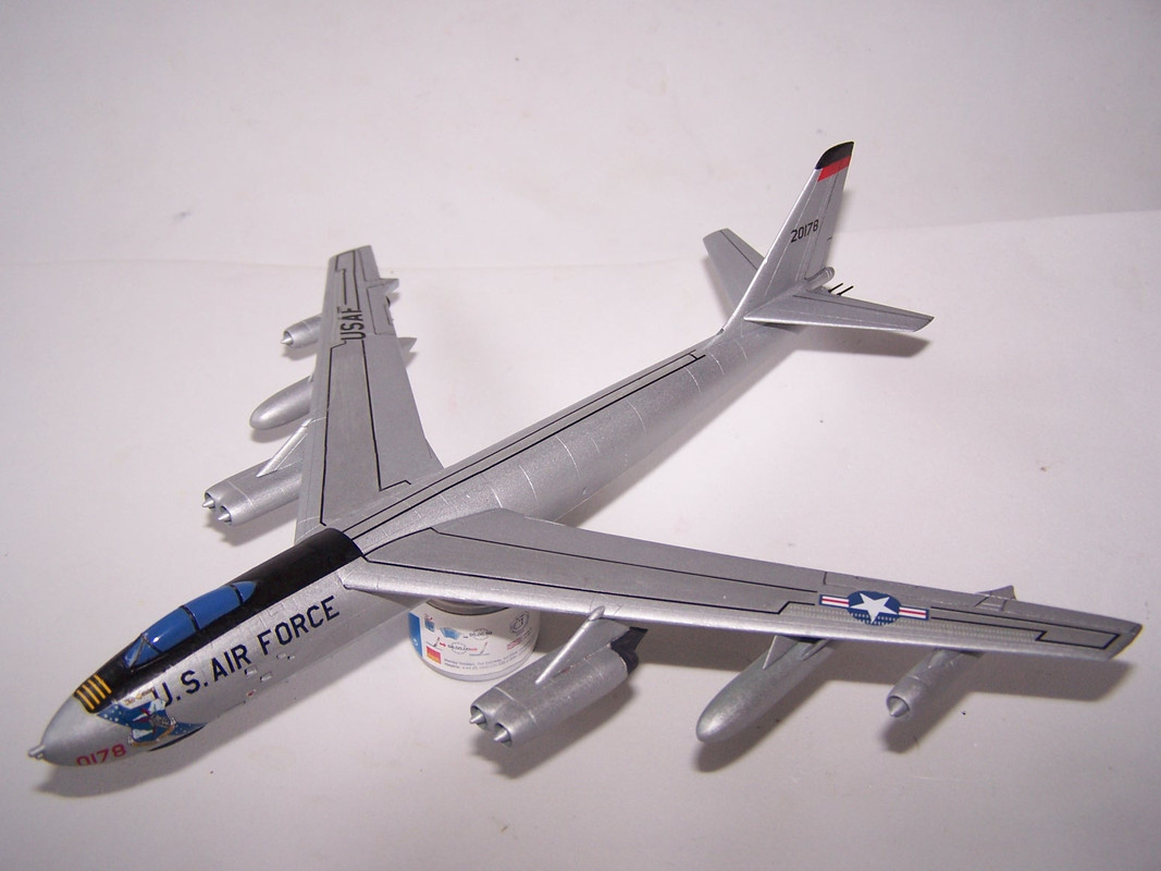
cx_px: 580
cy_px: 436
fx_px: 1274
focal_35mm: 38
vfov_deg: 37.7
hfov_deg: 49.0
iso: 80
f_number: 2.8
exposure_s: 1/60
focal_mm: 6.3
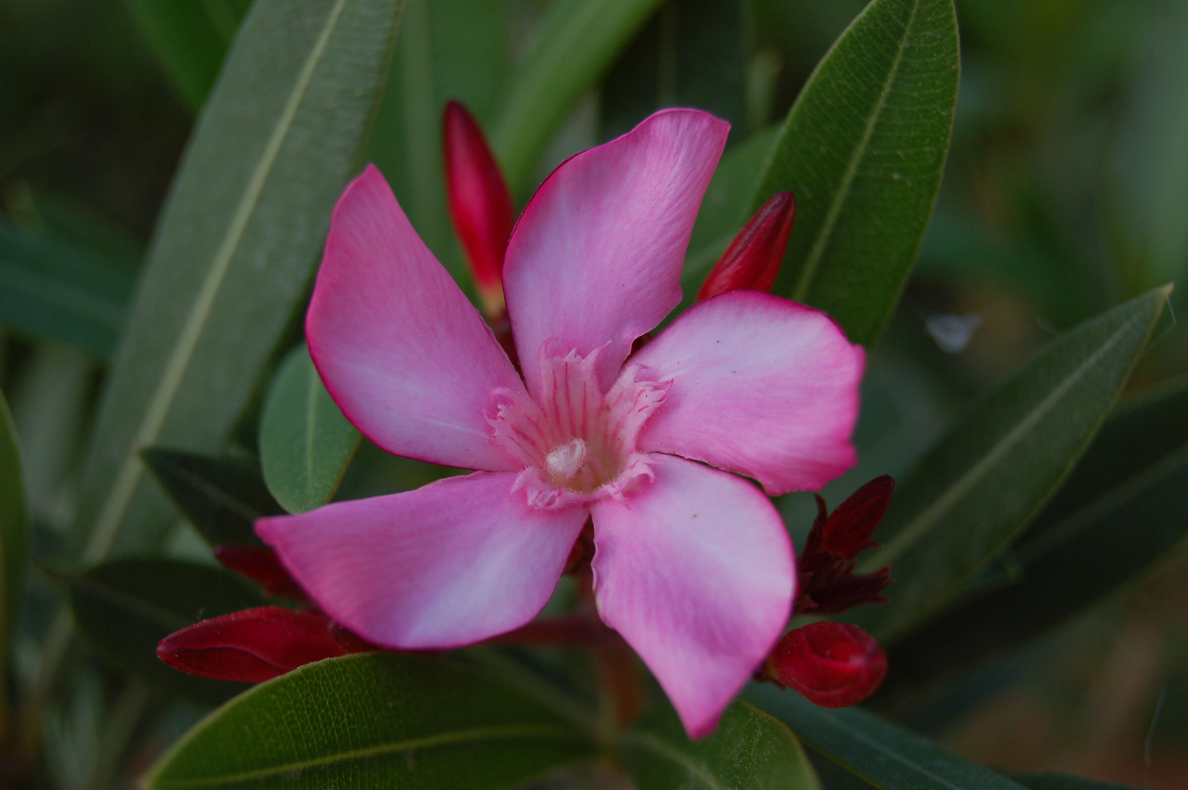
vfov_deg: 16.5
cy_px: 395
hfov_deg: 24.6
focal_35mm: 82
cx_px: 594
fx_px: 2720
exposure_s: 1/500
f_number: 5.6
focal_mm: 55
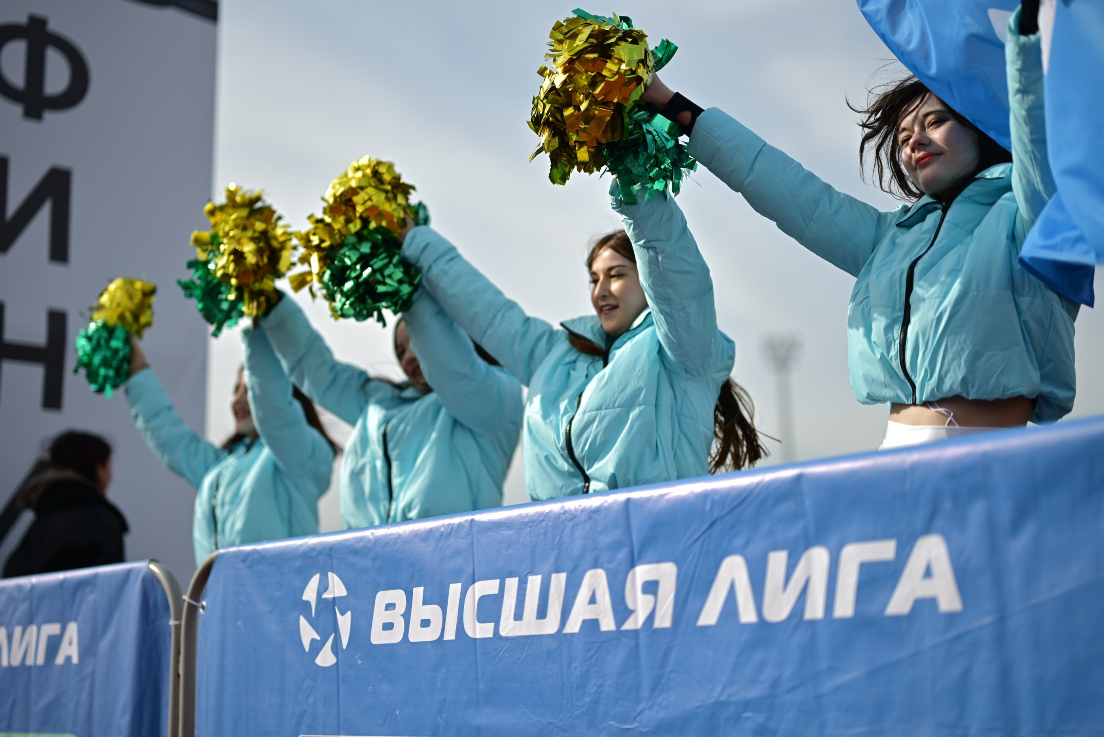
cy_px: 368
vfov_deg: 27.0
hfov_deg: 39.6
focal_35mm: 50
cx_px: 552
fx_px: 1534
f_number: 1.2
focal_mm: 50
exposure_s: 1/6400
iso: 64
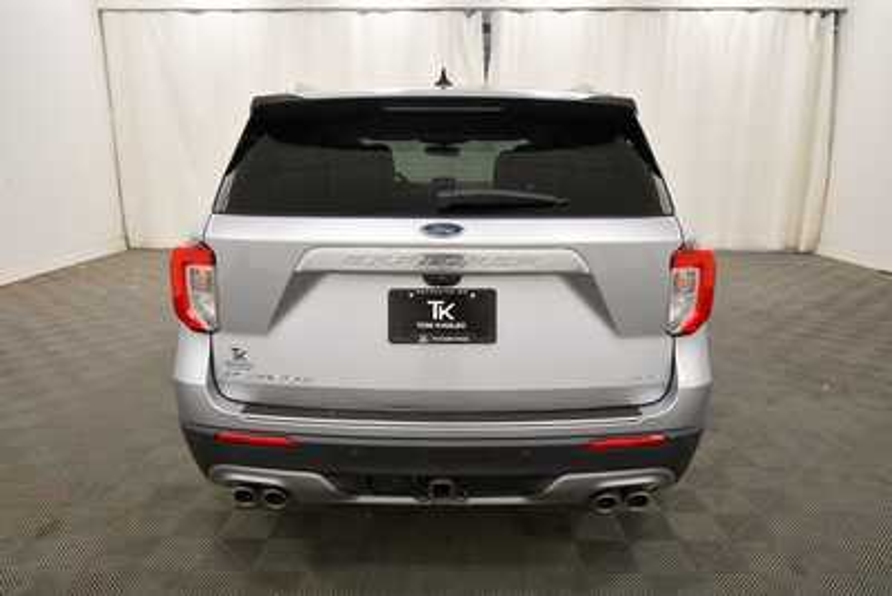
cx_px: 446
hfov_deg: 71.5
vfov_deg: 51.3
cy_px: 298
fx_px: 620
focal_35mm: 25
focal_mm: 17
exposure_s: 1/160
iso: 800
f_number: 5.3
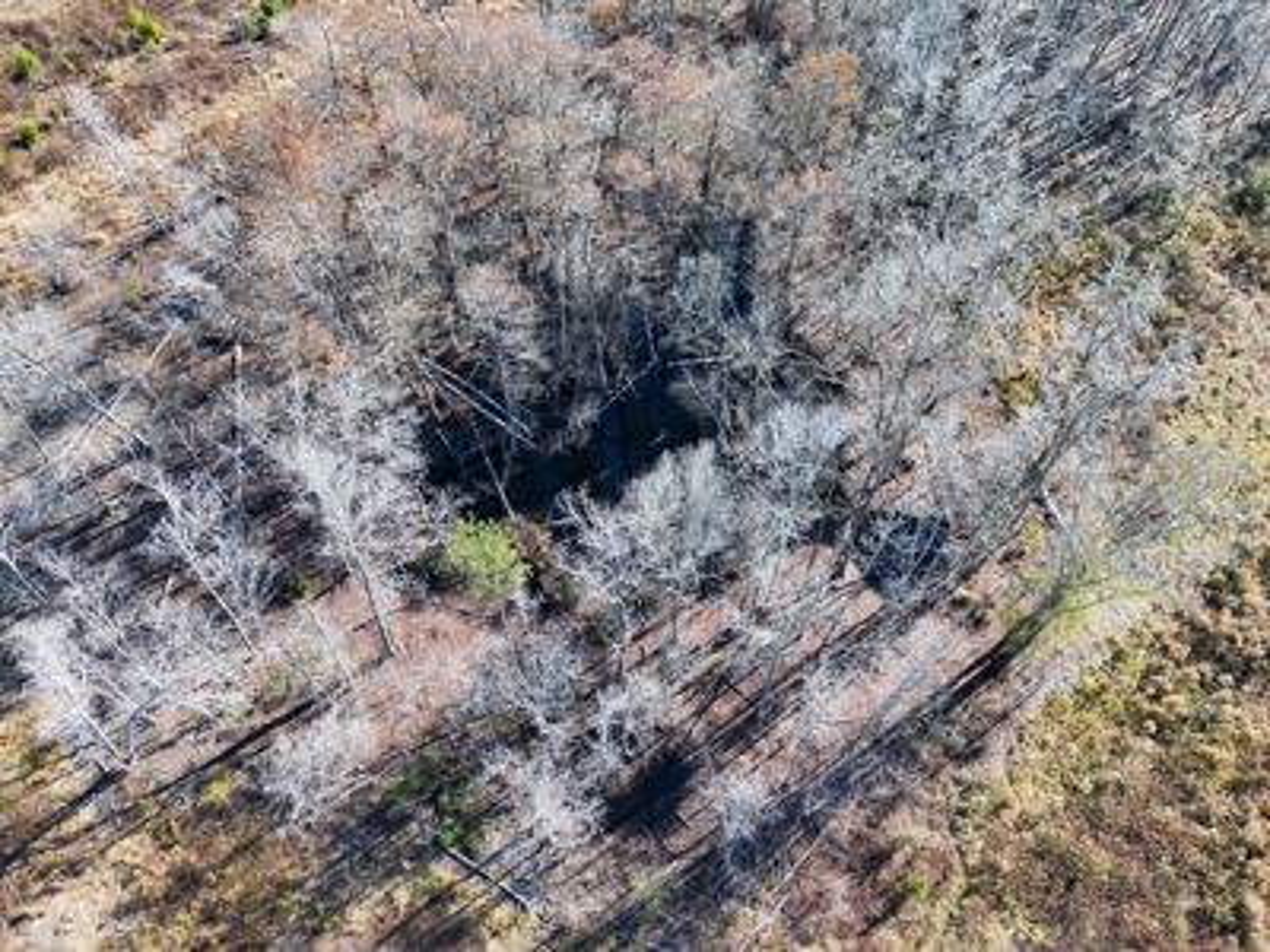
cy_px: 476
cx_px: 635
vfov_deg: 56.8
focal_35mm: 24
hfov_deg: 71.6
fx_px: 881
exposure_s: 1/1000
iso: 140
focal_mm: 6.72
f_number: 1.7
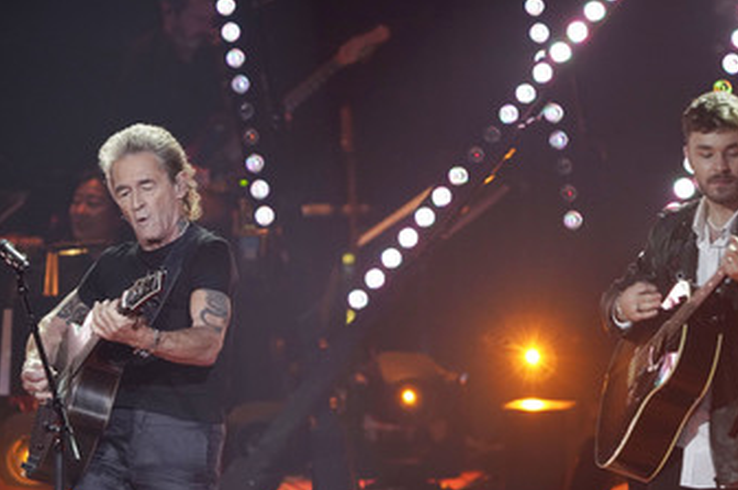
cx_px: 403
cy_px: 323
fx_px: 10911
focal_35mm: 533
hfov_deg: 3.9
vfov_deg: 2.6
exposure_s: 1/160
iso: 4000
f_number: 6.3
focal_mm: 397
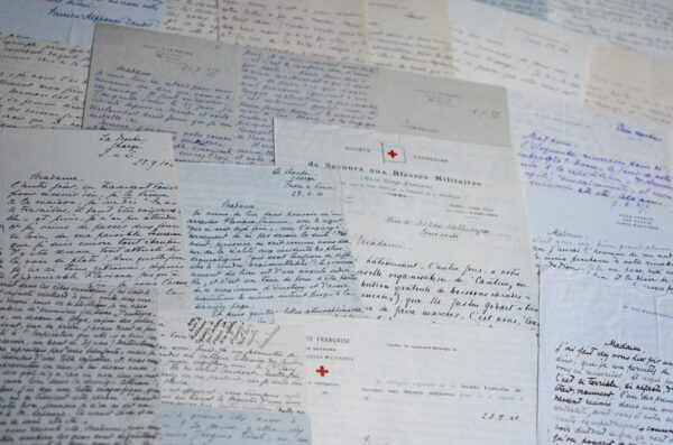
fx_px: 1678
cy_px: 222
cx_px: 336
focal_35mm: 90
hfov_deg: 22.7
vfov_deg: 15.1
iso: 4000
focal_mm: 60
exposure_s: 1/320
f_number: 3.2
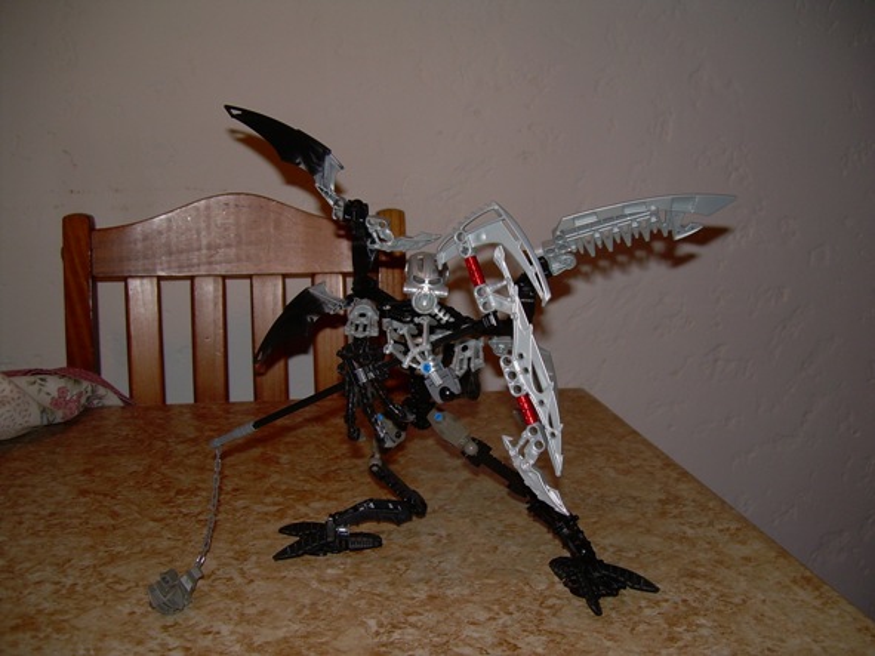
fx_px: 960
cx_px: 438
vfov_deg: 37.7
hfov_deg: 49.0
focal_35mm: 38
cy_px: 328
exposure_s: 1/60
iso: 50
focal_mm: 6.3
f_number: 2.8
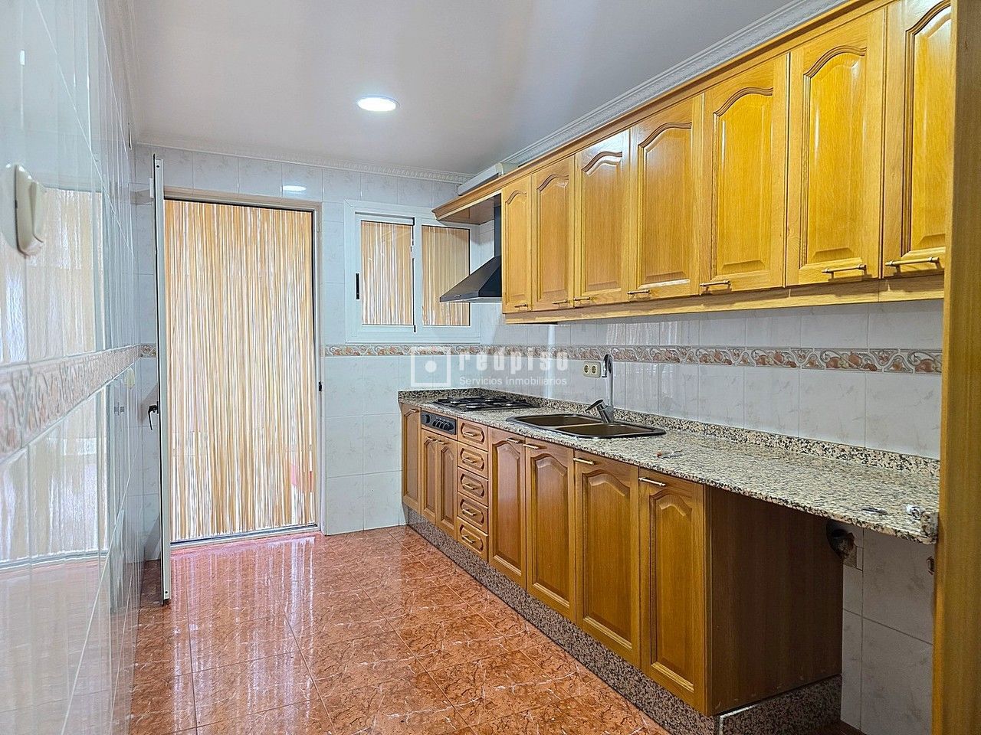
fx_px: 652
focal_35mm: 23
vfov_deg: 58.9
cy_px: 368
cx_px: 490
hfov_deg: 73.9
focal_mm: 6.3
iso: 400
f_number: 1.7
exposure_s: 1/100
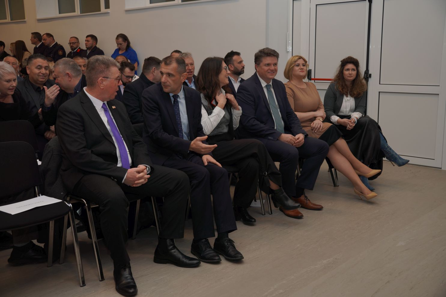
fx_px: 498
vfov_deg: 33.2
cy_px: 148
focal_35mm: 40
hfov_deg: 48.2
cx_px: 223
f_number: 4
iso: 100
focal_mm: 26.8
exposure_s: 1/100
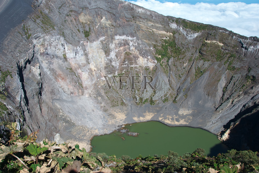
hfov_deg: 49.5
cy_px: 86
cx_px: 130
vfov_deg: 34.3
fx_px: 281
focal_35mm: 39
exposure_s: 1/250
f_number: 8
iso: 100
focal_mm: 26
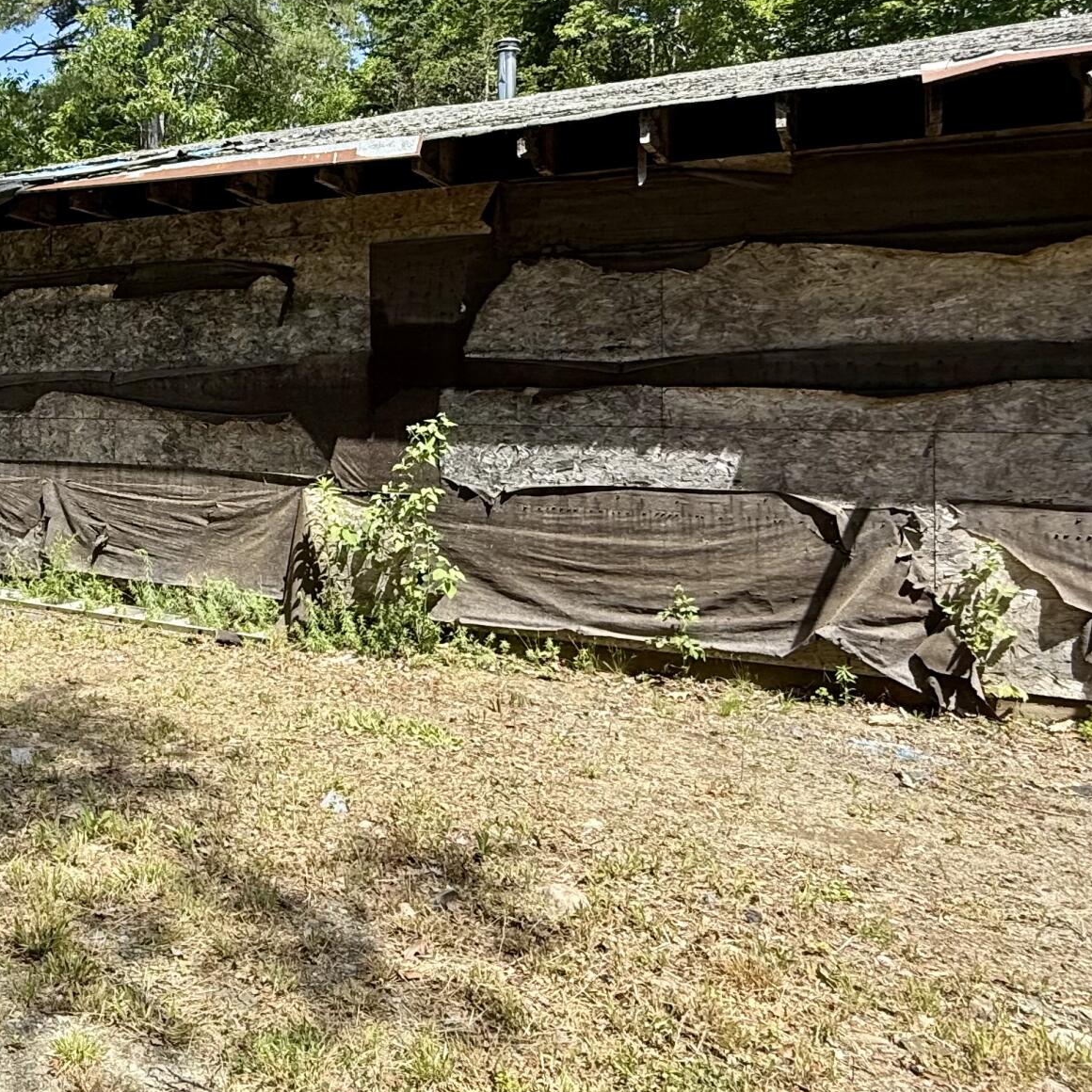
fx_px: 1142
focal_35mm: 32
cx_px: 158
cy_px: 384
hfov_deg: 47.2
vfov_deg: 50.4
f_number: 2.2
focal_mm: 2.22
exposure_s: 1/799
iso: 50
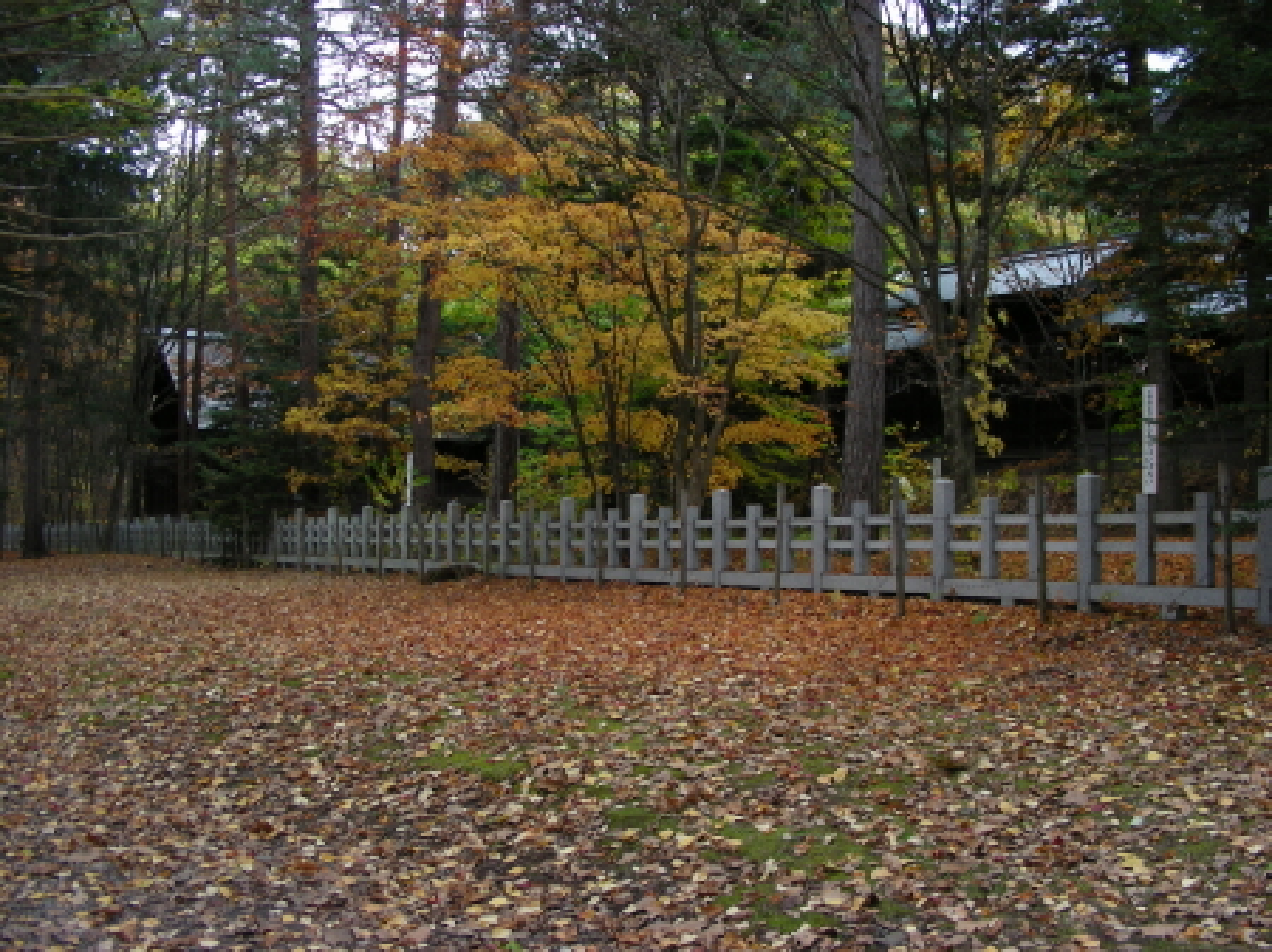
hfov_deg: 49.0
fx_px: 1396
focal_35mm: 38
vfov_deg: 37.7
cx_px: 636
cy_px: 476
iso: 79
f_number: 3.5
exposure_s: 1/30.8
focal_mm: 6.3
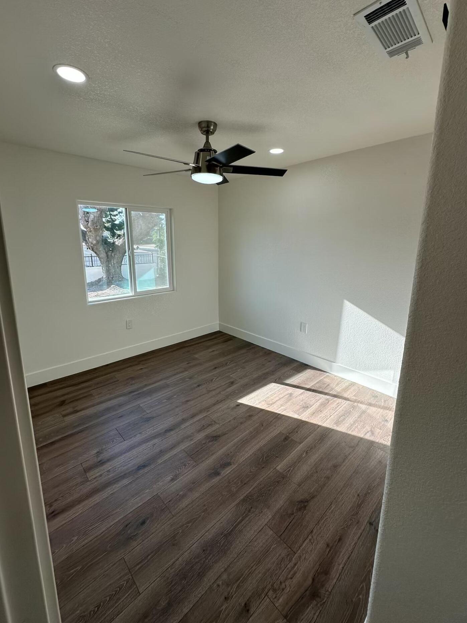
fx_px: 270
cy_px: 290
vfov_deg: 98.0
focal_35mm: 15
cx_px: 235
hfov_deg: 81.7
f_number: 2.2
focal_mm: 2.22
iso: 40
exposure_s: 1/201
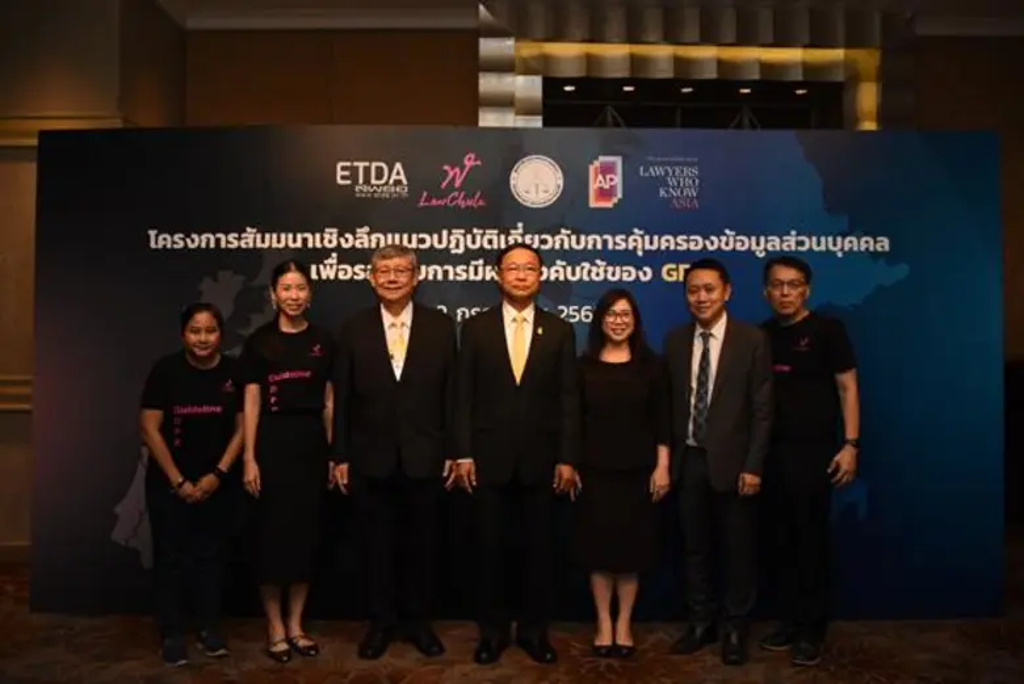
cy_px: 342
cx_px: 512
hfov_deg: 61.9
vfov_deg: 43.7
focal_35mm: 30
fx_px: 854
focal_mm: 20
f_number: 3.5
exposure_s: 1/200
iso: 800
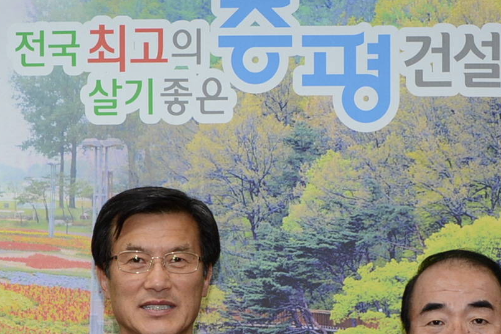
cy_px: 428
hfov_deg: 20.8
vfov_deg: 13.5
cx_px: 290
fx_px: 1363
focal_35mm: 98
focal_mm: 32
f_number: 7.1
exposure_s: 1/60
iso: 800
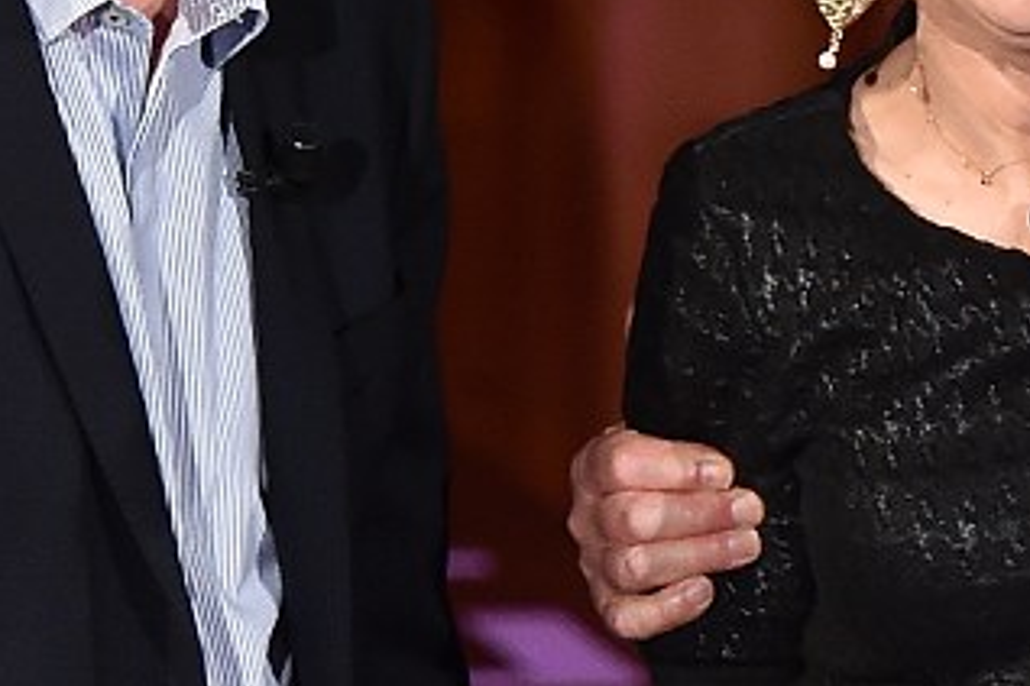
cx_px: 1104
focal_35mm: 472
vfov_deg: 2.9
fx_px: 13503
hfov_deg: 4.4
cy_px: 434
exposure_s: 1/400
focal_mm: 125
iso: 1600
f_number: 5
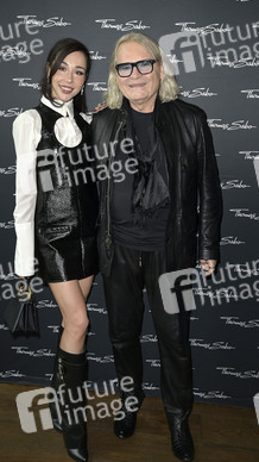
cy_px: 226
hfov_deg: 29.0
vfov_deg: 49.4
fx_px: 501
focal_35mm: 41
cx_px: 112
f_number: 5
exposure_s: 1/250
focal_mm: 38
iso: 800
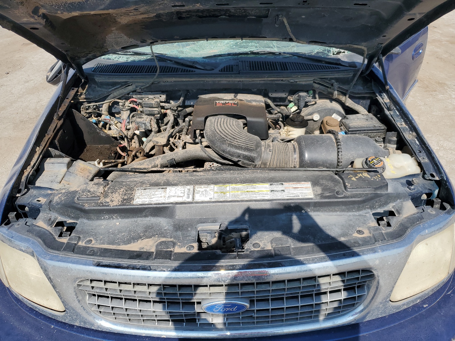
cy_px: 170
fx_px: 342
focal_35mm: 26
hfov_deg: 67.3
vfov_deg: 53.1
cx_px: 228
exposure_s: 1/3333
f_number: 1.5
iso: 50
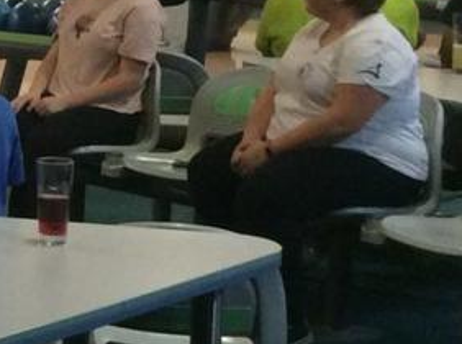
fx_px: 2023
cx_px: -405
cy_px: 145
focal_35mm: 152
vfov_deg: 9.7
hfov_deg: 11.9
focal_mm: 3.3
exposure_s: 1/25
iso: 160
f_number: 2.4
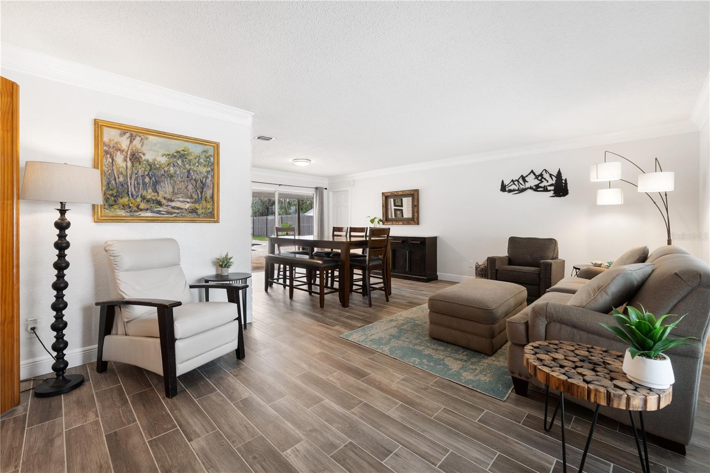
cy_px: 236
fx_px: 296
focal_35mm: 15
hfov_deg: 100.4
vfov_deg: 77.3
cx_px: 355
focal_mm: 10
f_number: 7.1
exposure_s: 1/4
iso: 320
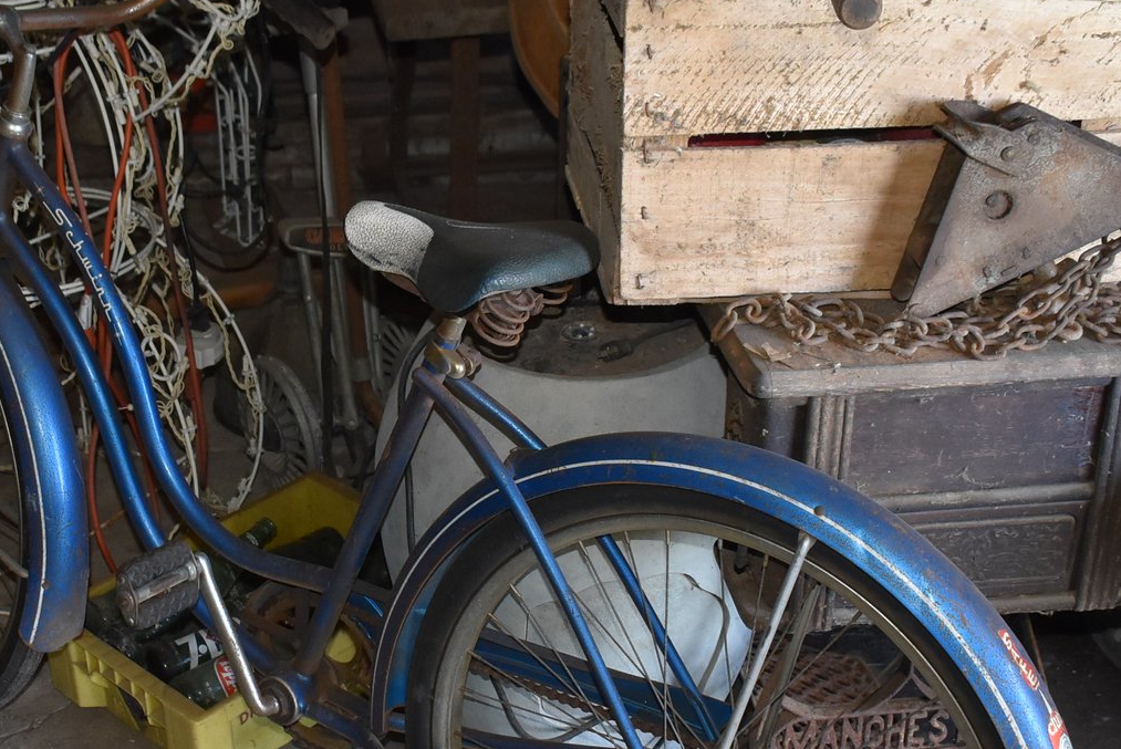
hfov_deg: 34.3
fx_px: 1802
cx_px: 402
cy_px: 440
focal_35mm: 58
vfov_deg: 23.5
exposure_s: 1/125
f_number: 3.8
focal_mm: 23
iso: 1250
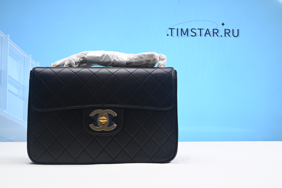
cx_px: 141
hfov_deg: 48.4
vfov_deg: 33.4
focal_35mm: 40
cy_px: 94
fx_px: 313
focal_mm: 40
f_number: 16
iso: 110
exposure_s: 1/2
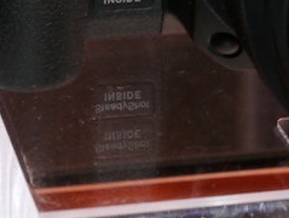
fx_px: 2291
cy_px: -144
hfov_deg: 7.2
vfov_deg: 5.4
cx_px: 285
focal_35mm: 274
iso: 400
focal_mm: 41
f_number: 8
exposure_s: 1/60
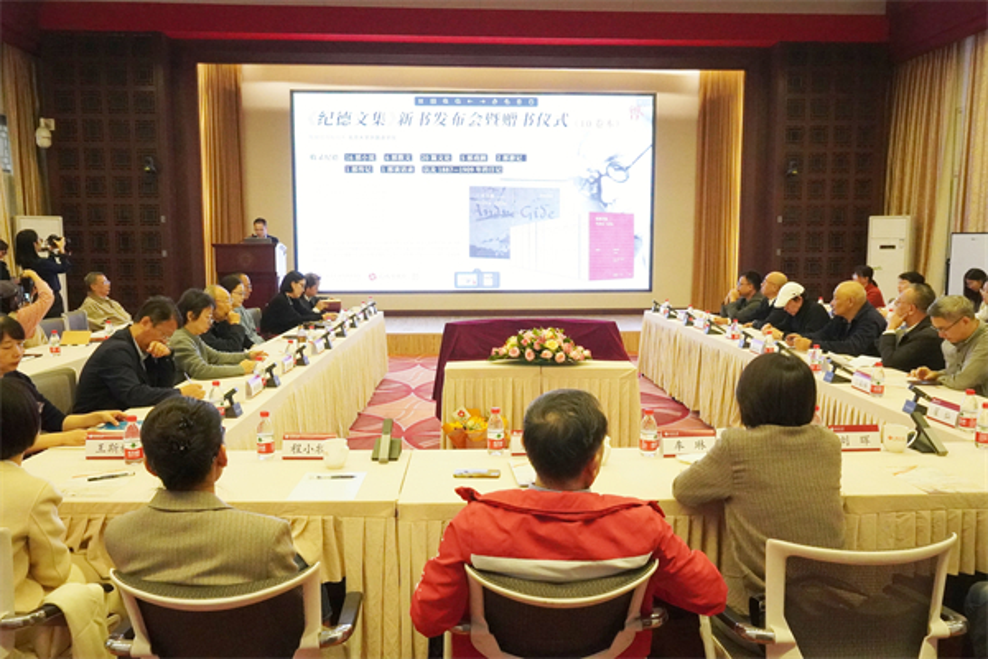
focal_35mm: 28
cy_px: 330
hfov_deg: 64.6
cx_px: 494
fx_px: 782
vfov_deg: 45.7
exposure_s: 1/100
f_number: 8
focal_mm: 19
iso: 8000
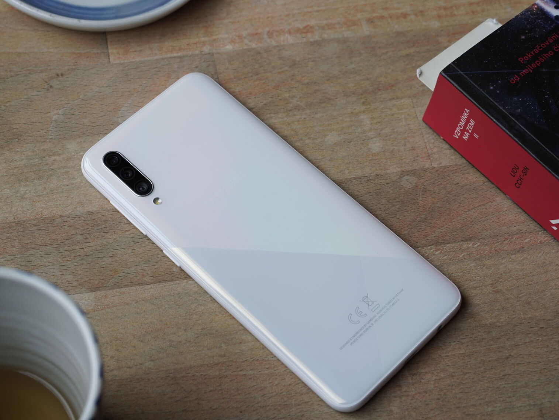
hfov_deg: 28.8
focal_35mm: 67
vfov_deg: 21.9
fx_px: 1082
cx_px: 207
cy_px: 195
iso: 640
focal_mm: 55
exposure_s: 1/160
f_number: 7.1
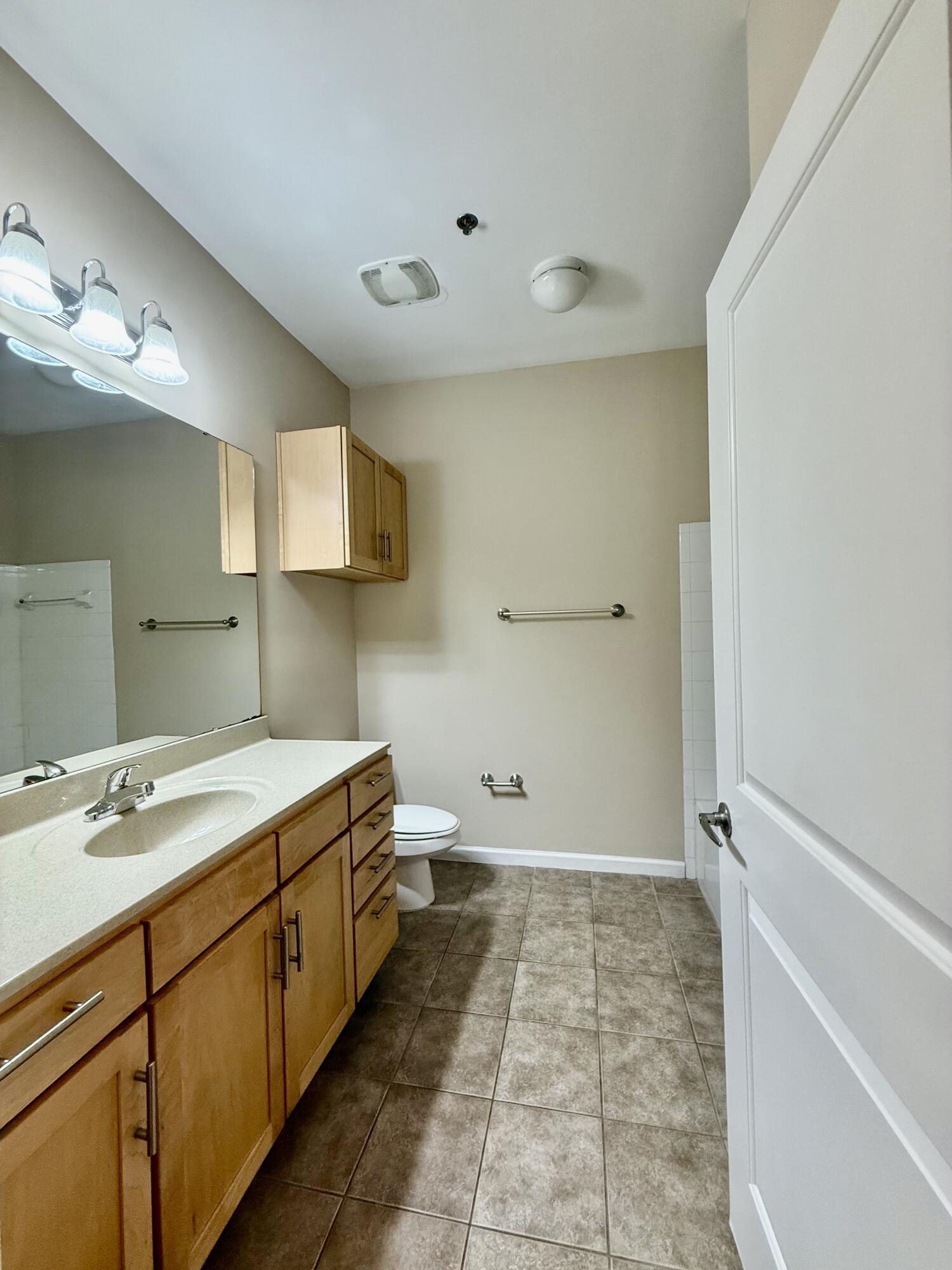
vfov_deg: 102.1
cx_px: 476
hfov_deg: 85.7
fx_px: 513
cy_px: 635
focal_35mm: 14
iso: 250
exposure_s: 1/120
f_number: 2.2
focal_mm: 2.22
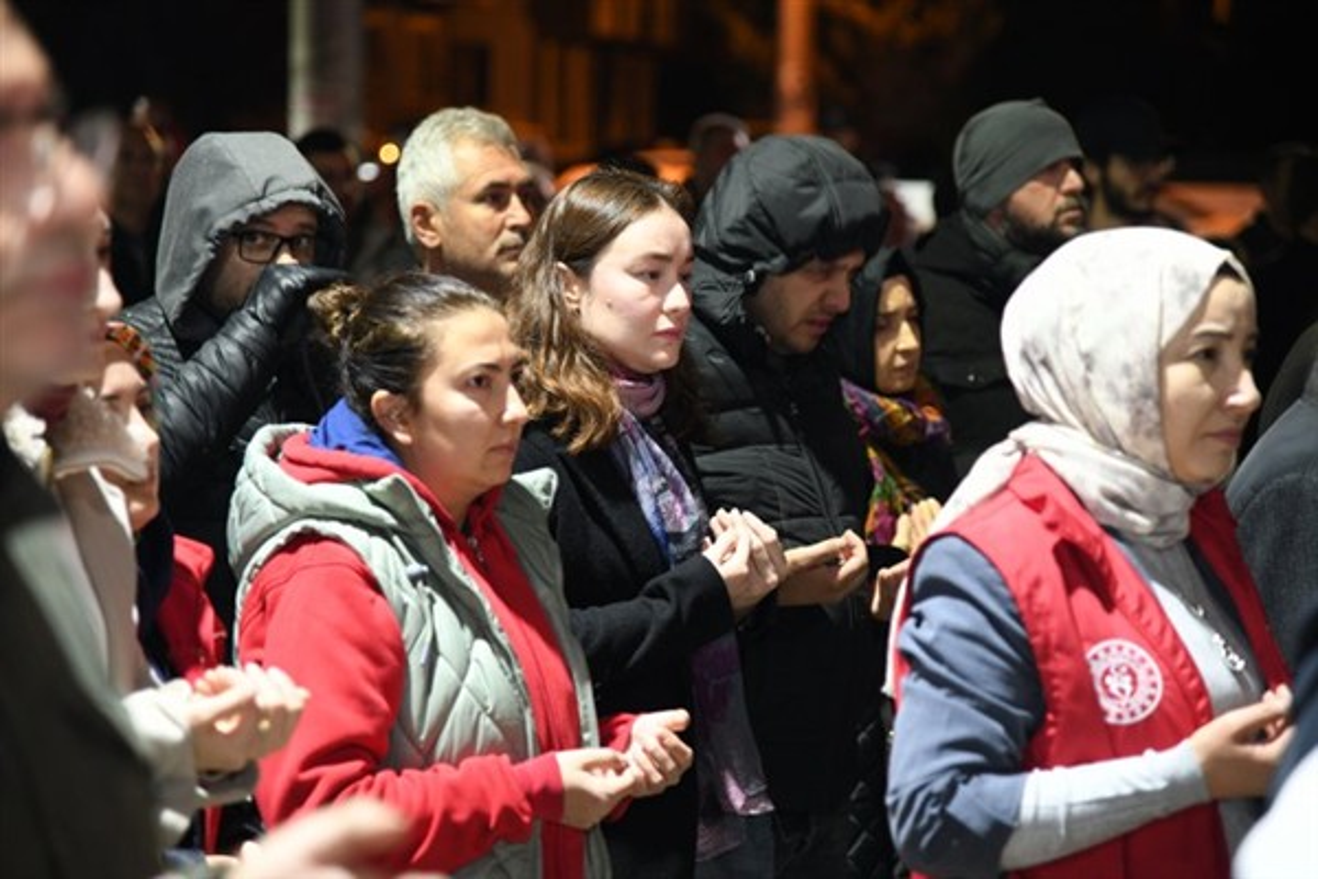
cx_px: 659
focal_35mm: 120
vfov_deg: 11.4
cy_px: 440
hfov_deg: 17.1
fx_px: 4393
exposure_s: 1/15
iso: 1000
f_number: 4
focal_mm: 120
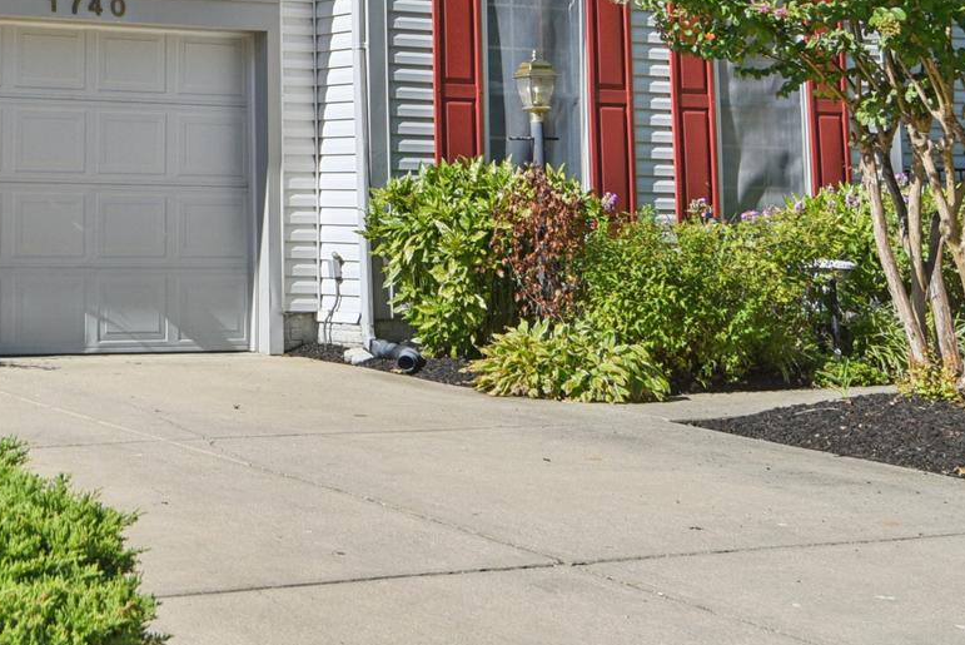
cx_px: 61
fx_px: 2065
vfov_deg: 17.0
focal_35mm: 77
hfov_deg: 25.3
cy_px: -113
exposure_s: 1/1250
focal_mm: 29
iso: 400
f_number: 8
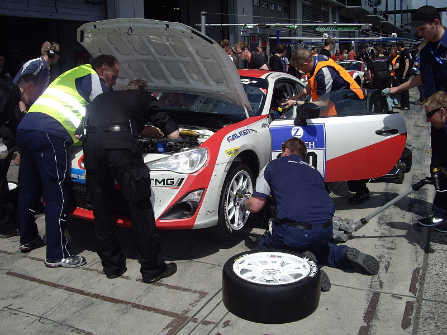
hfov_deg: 49.0
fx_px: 491
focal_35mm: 38
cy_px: 168
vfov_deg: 37.7
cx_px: 224
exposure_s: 1/1000
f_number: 5.6
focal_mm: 7.9
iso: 100
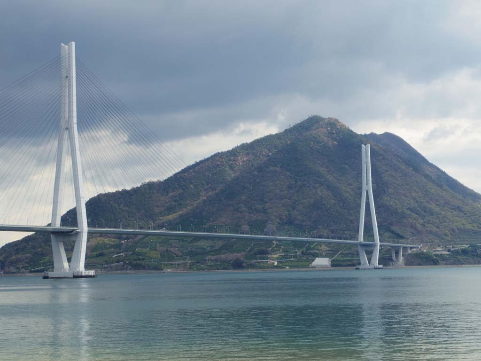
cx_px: 240
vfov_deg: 22.3
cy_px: 180
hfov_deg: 29.4
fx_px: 917
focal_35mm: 66
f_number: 4.5
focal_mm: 12
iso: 100
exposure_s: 1/500
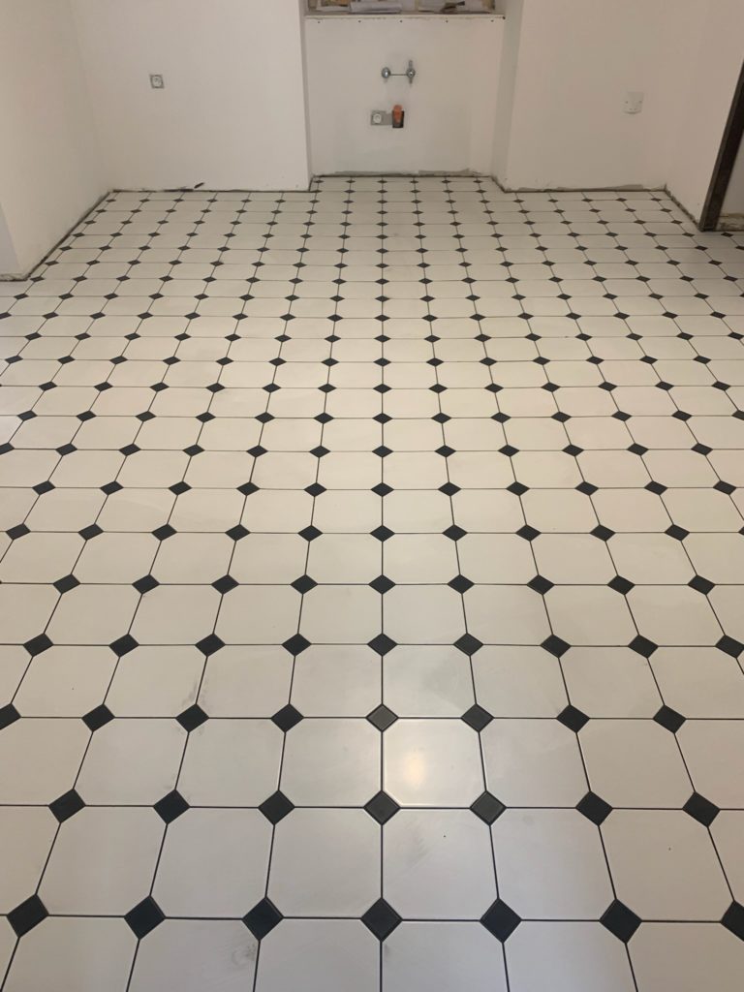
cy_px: 496
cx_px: 372
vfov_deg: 67.3
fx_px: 745
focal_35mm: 26
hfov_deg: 53.1
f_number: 1.8
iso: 100
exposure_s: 1/66
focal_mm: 4.25
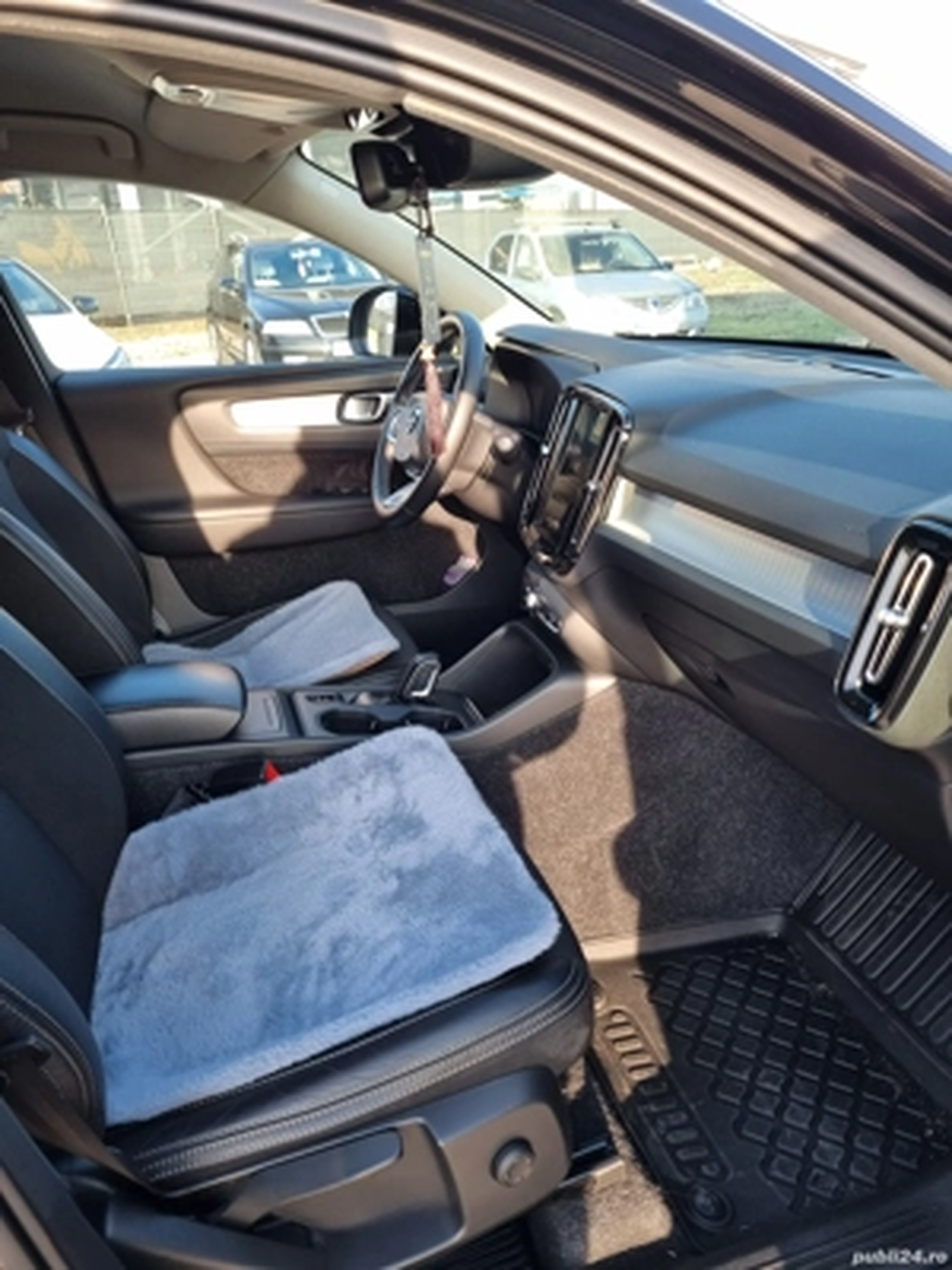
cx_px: 476
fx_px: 953
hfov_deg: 53.1
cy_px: 635
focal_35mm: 26
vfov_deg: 67.3
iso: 50
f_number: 1.8
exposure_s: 1/192
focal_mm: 5.4
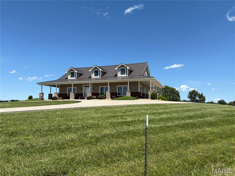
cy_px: 88
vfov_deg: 53.1
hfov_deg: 67.3
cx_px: 118
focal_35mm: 26
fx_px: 177
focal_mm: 5.96
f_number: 1.6
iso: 50
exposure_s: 1/3831
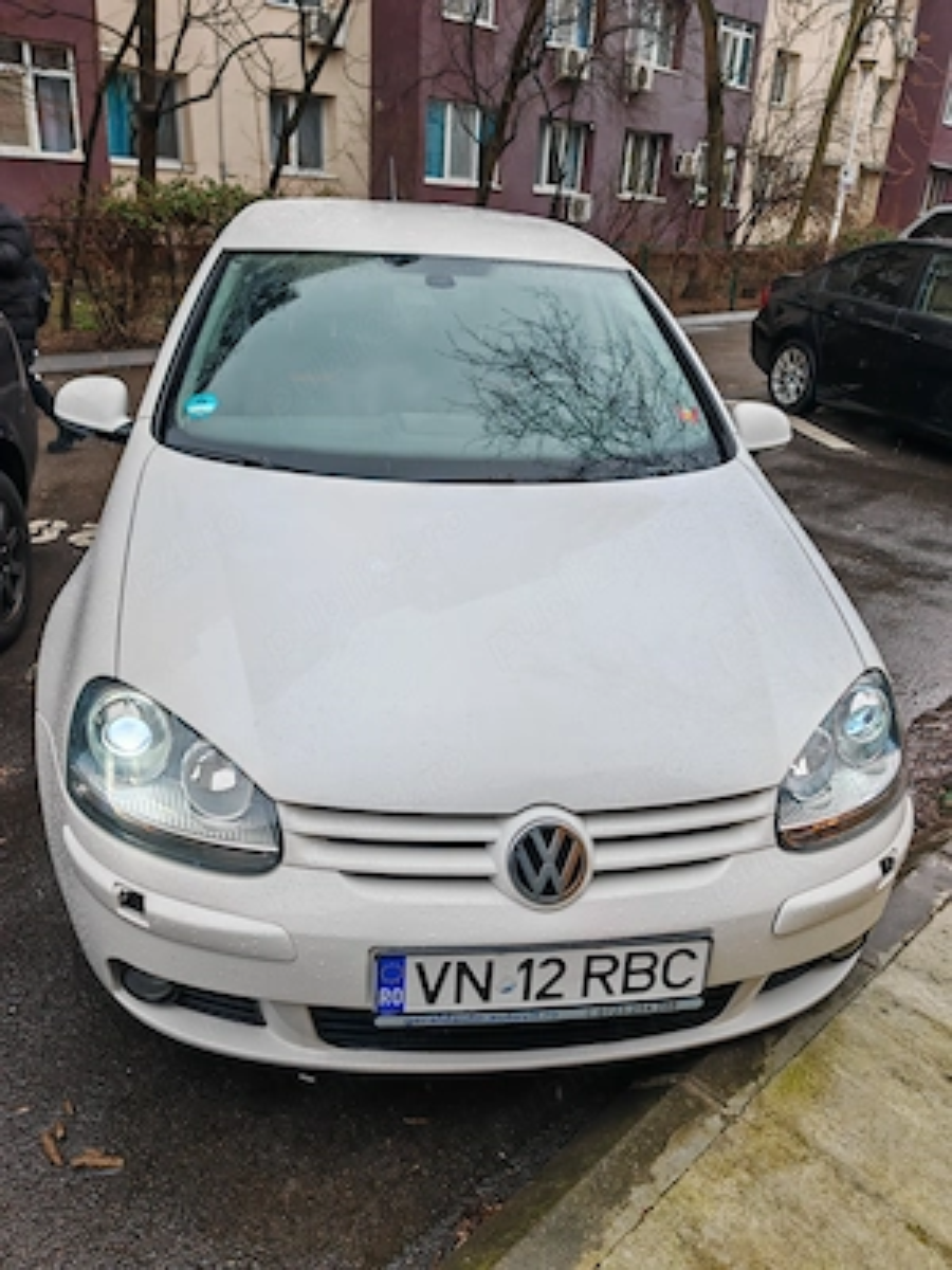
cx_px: 476
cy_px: 635
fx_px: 990
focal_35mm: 27
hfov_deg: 51.4
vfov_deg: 65.3
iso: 64
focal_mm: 7.62
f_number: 1.6
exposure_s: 1/370
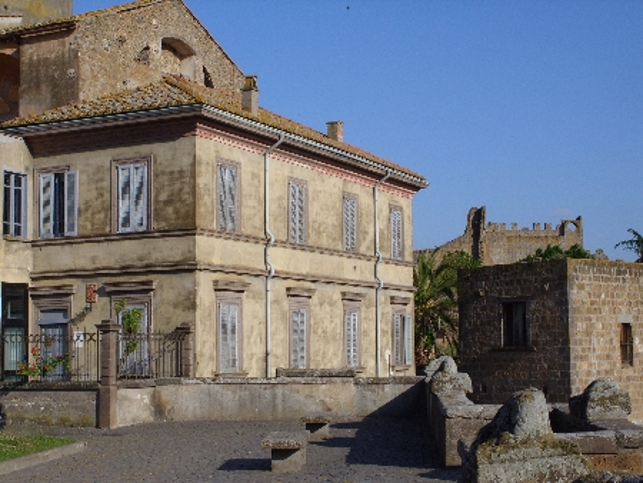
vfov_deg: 23.3
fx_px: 1171
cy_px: 242
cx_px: 322
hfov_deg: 30.7
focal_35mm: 63
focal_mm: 12.95
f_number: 8.2
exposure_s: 1/284
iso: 50
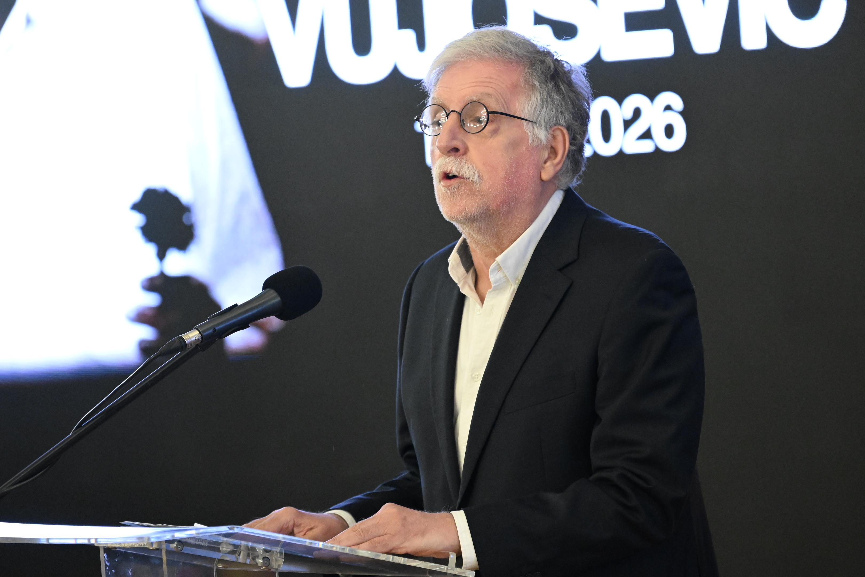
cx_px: 432
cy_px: 288
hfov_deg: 8.1
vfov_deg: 5.4
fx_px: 6127
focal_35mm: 255
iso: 6400
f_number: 3.2
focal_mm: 170
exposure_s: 1/160
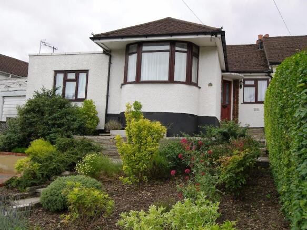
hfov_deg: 51.4
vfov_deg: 39.6
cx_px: 154
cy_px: 115
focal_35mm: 36
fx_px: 319
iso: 50
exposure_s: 1/250
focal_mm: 7.5
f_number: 3.2
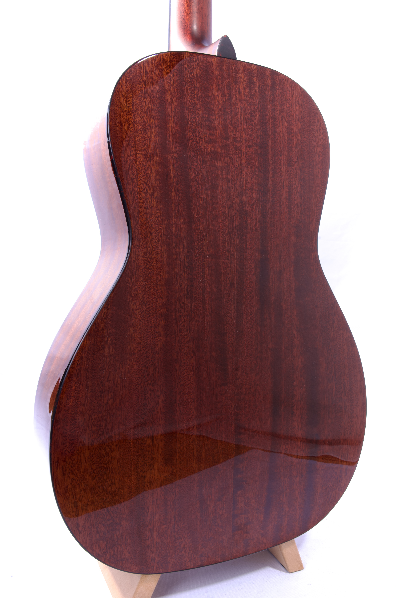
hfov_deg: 46.4
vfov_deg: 65.5
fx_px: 464
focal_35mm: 28
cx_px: 199
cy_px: 299
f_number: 20
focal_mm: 28
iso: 100
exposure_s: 1/50
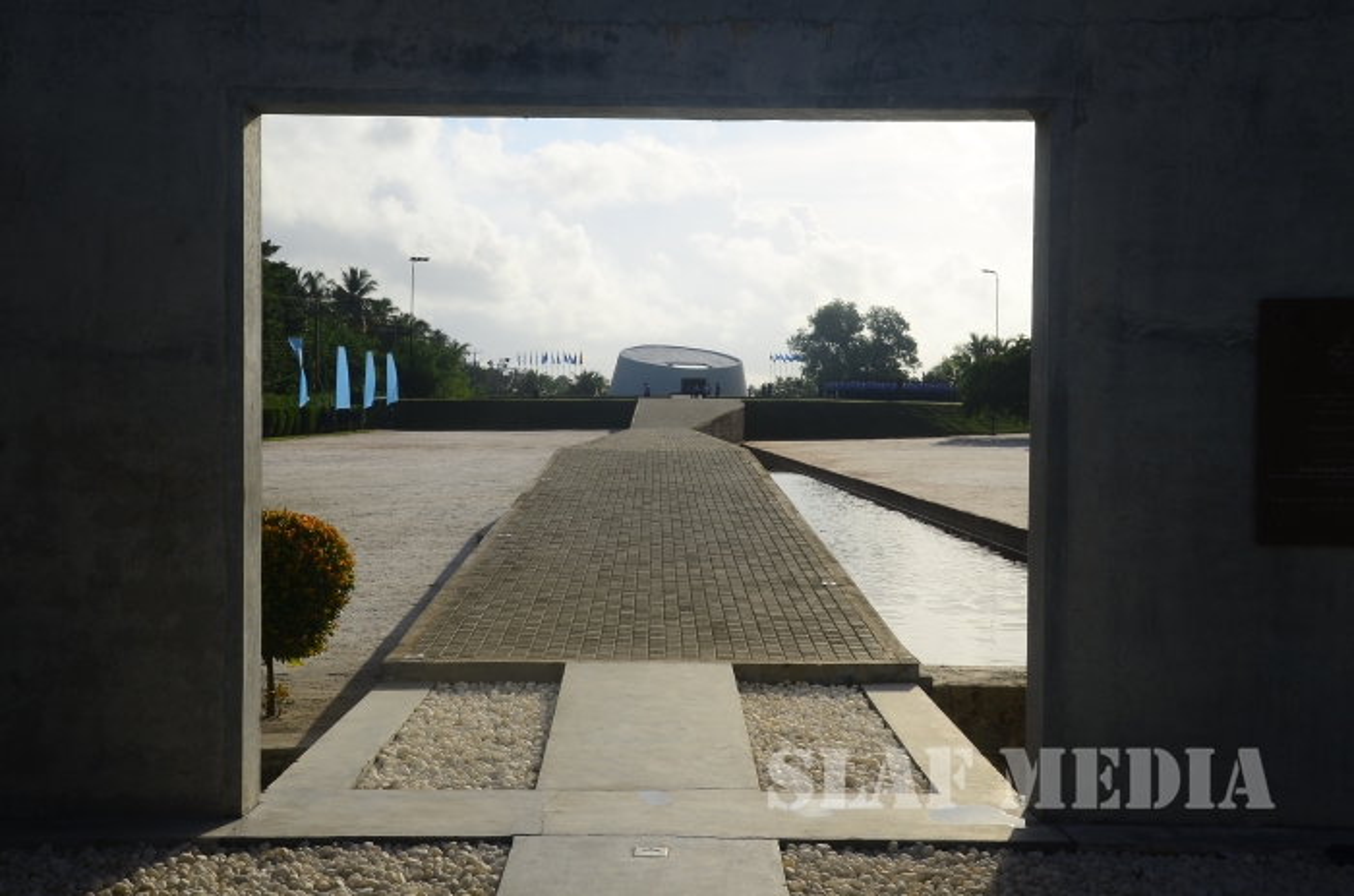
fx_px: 1632
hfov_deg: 45.1
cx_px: 677
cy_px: 448
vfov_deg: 30.7
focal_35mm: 44
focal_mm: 29
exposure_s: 1/160
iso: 100
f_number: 13
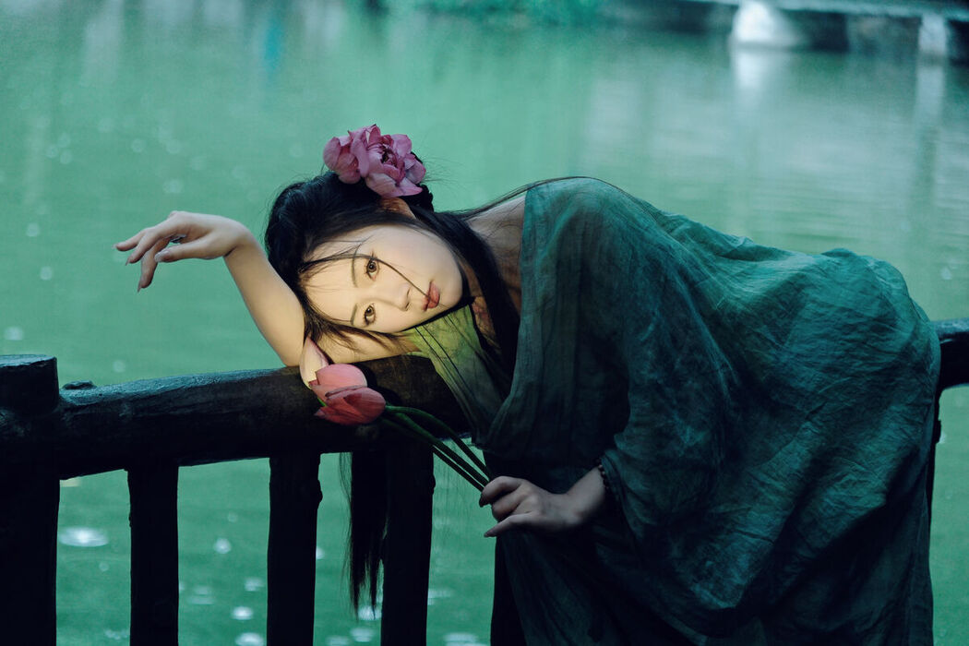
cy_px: 323
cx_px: 484
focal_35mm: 105
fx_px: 2826
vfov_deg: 13.0
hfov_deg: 19.5
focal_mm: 70
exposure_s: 1/160
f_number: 2.8
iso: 800
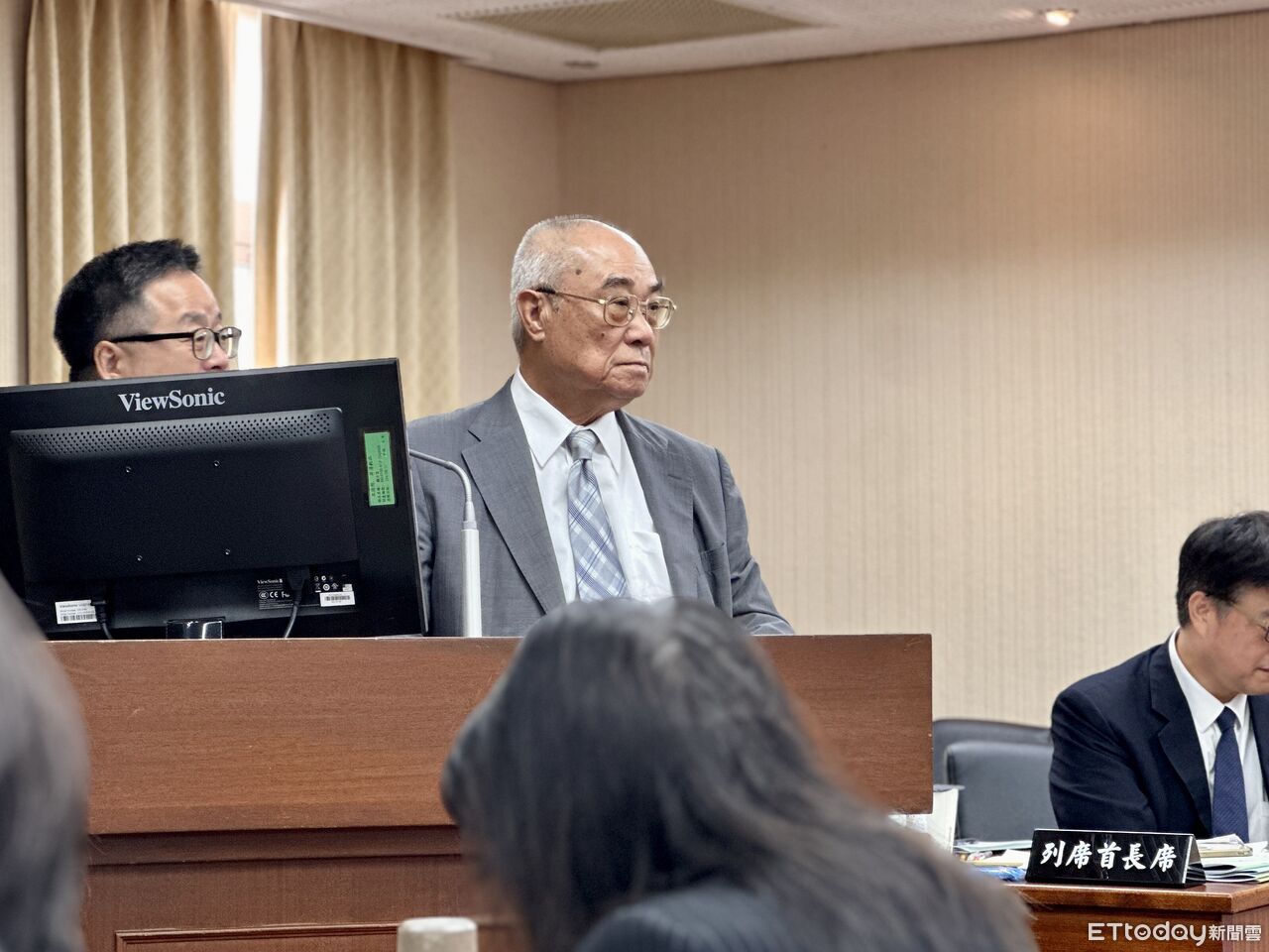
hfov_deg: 25.3
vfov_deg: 19.1
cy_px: 476
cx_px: 634
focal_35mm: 77
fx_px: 2823
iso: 200
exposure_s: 1/40
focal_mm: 9
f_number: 2.8
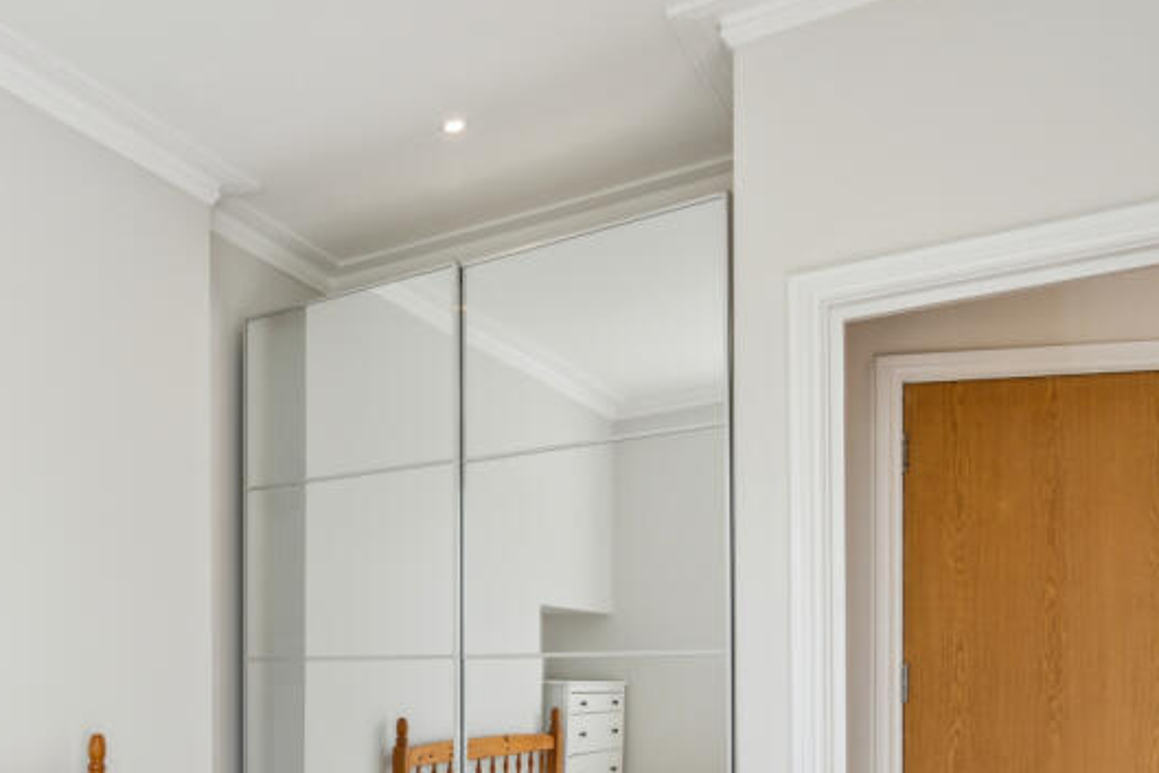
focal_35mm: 31
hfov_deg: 53.9
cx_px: 151
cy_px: 680
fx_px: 998
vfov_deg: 39.6
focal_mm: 16
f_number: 11
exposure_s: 1/60
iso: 400
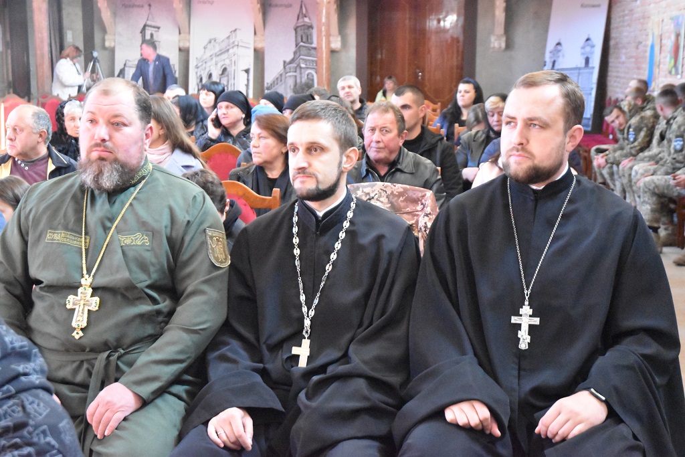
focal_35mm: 60
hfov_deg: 33.4
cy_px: 228
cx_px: 342
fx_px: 1142
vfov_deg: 22.6
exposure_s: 1/125
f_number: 4.2
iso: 12800
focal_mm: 40
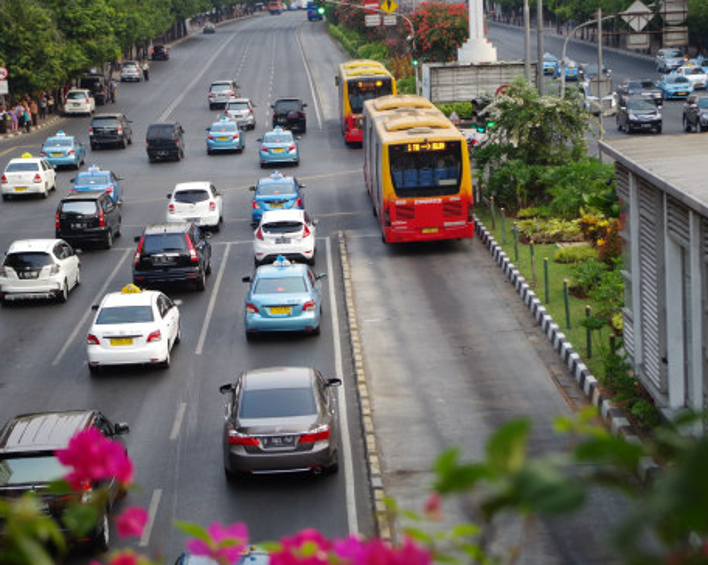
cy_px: 282
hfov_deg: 21.5
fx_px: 1863
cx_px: 334
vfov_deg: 17.2
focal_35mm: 89
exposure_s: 1/100
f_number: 5.6
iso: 400
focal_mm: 47.5
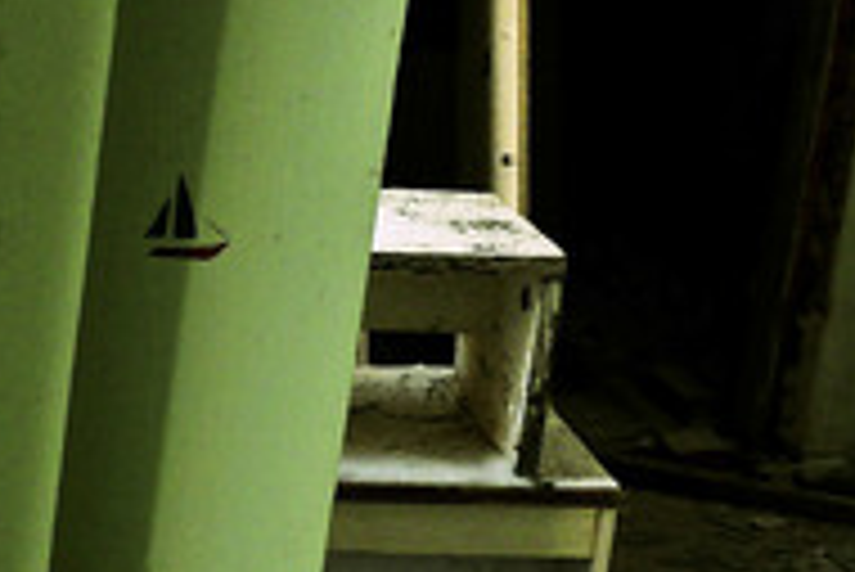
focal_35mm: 78
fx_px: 1854
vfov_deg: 17.5
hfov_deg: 24.1
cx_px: -104
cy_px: 369
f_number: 11
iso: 3200
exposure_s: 1/60
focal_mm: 22
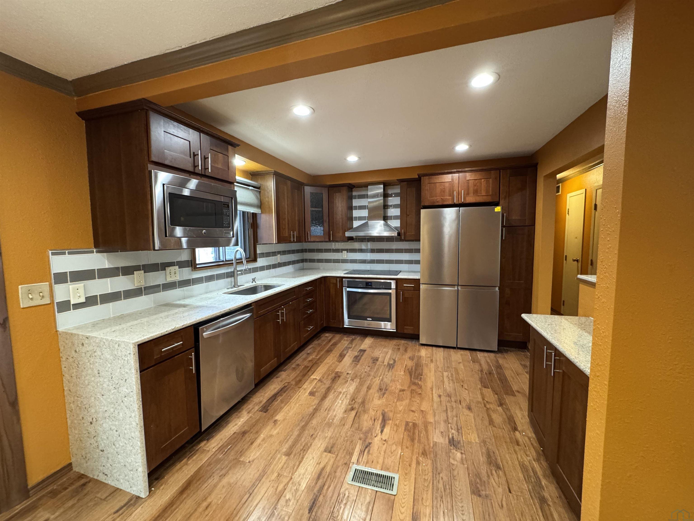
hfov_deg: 102.1
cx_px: 347
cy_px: 260
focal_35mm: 14
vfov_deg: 85.7
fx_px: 281
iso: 500
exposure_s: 1/60
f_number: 2.2
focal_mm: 2.22
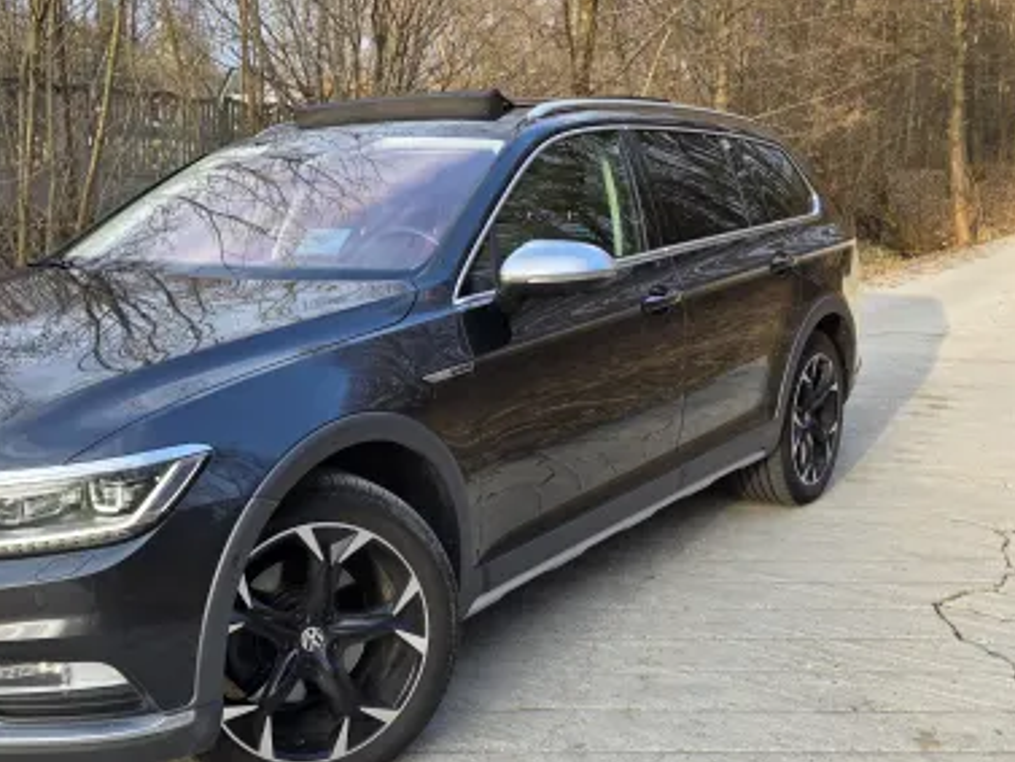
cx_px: 275
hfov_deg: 46.4
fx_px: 1144
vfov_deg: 36.8
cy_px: 399
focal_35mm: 39
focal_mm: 6.3
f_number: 1.7
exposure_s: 1/180
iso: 40
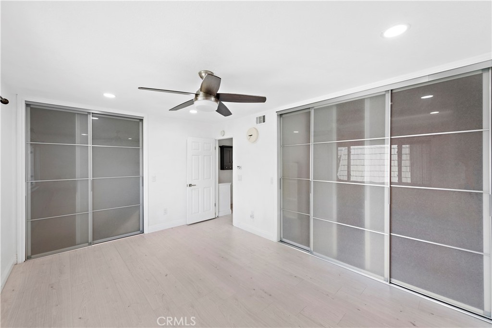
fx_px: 191
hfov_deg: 104.2
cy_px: 164
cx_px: 246
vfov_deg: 81.2
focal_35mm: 14
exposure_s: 1/2.5
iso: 125
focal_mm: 14
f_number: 7.1
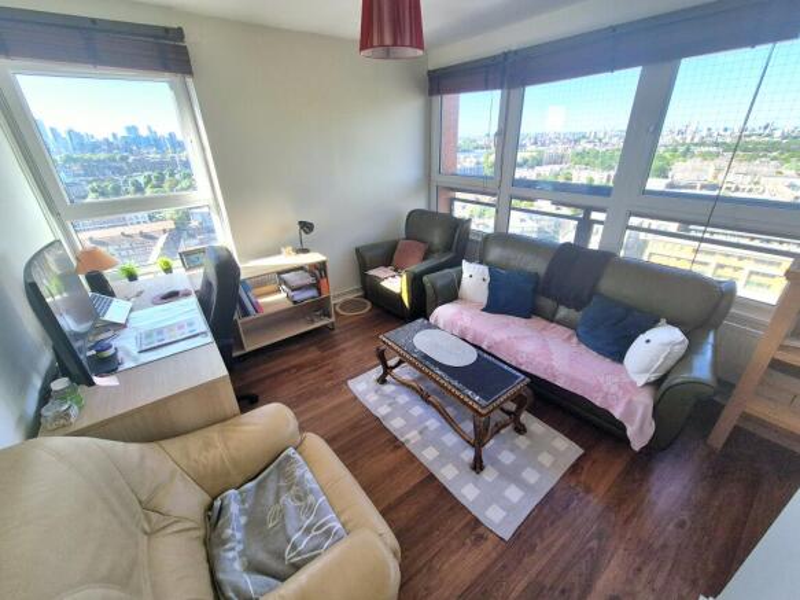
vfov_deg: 89.9
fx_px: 300
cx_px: 400
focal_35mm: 13
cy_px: 300
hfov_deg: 106.2
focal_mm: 2.2
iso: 50
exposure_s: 1/476
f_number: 2.2
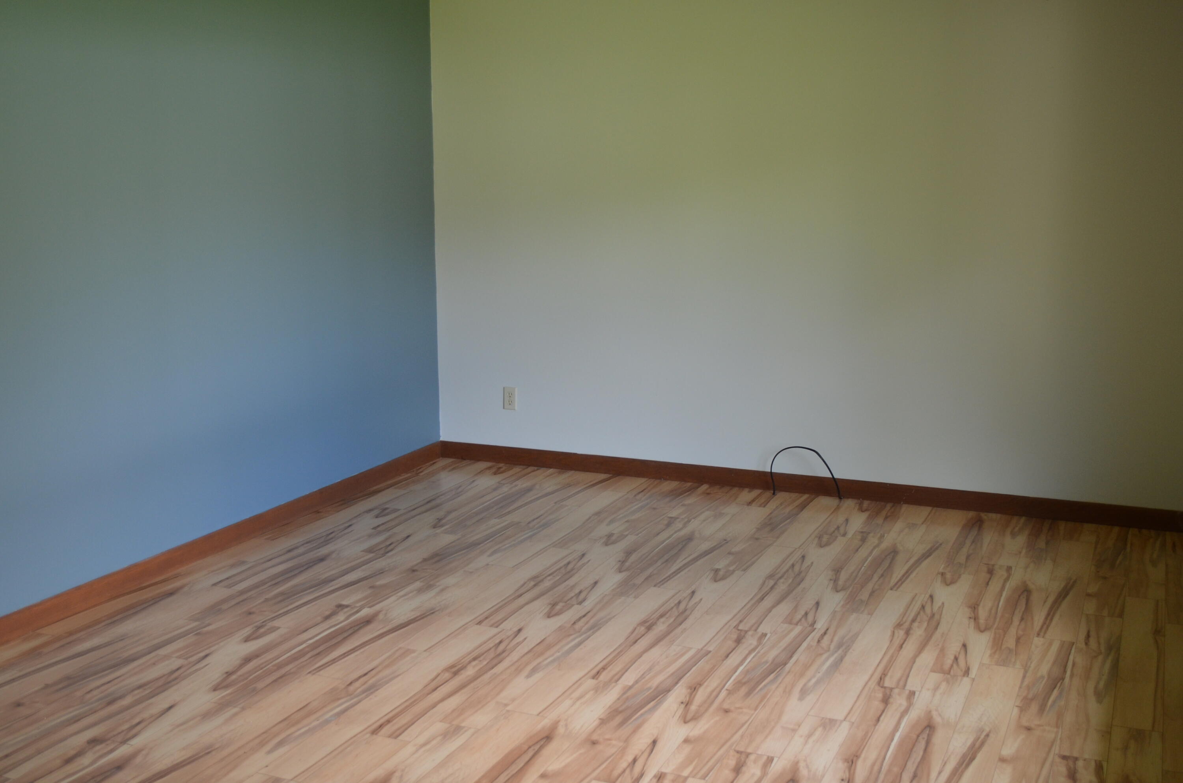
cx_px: 592
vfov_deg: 34.1
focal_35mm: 39
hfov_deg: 49.6
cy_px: 392
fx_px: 1279
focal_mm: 26
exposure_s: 1/60
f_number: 4.2
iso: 560
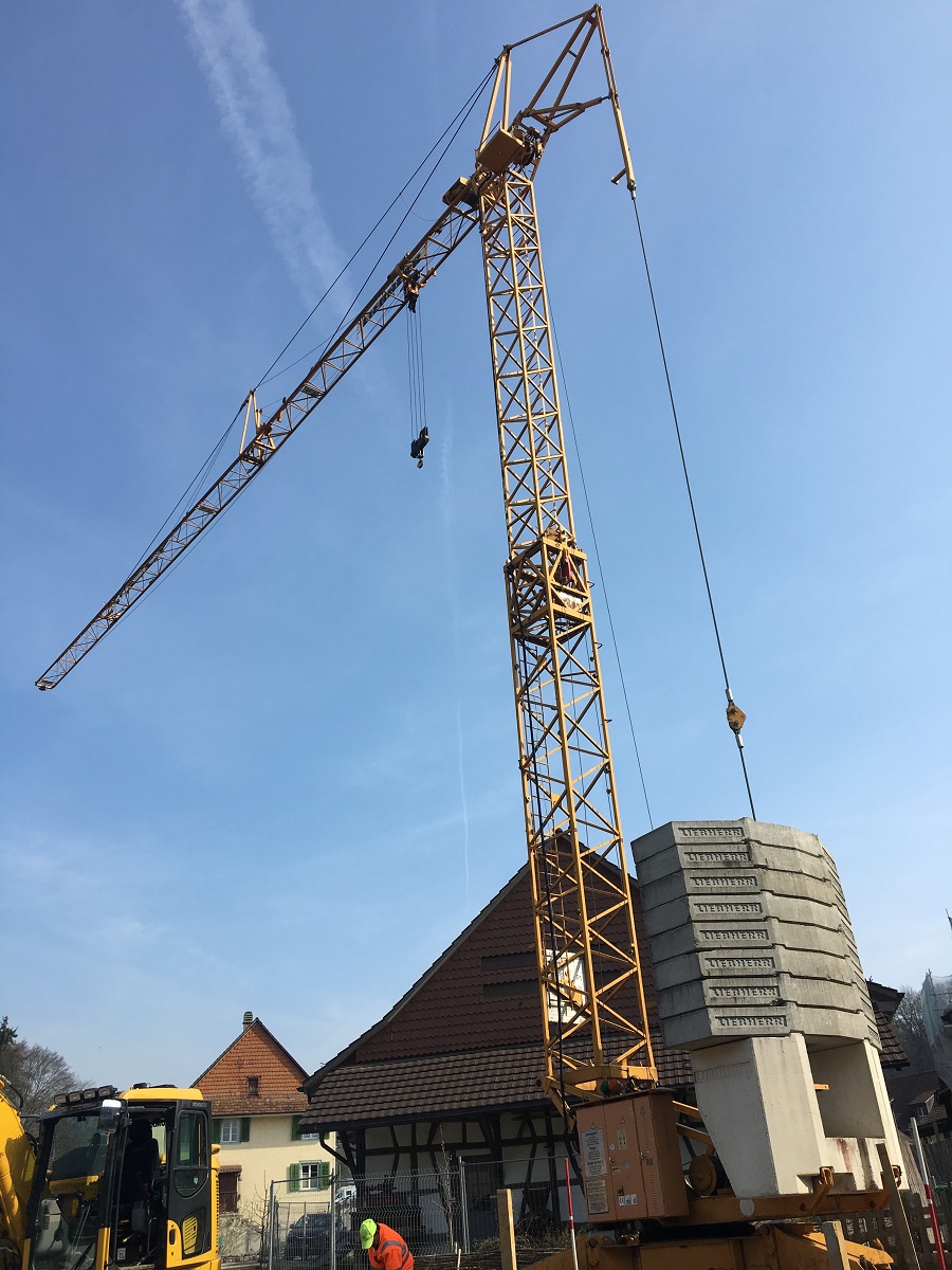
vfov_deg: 61.7
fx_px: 1063
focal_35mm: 29
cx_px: 476
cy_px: 635
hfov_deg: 48.2
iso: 25
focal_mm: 4.15
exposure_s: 1/1508
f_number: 2.2
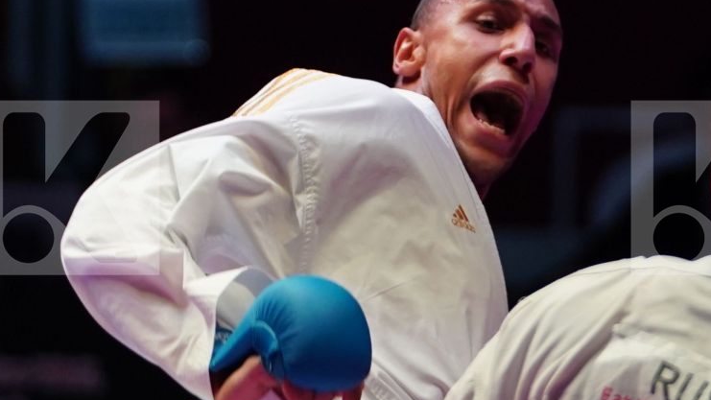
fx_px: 10219
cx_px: 395
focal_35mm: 542
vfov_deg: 2.2
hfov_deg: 4.0
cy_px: 188
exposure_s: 1/1000
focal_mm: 142
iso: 1600
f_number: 2.8
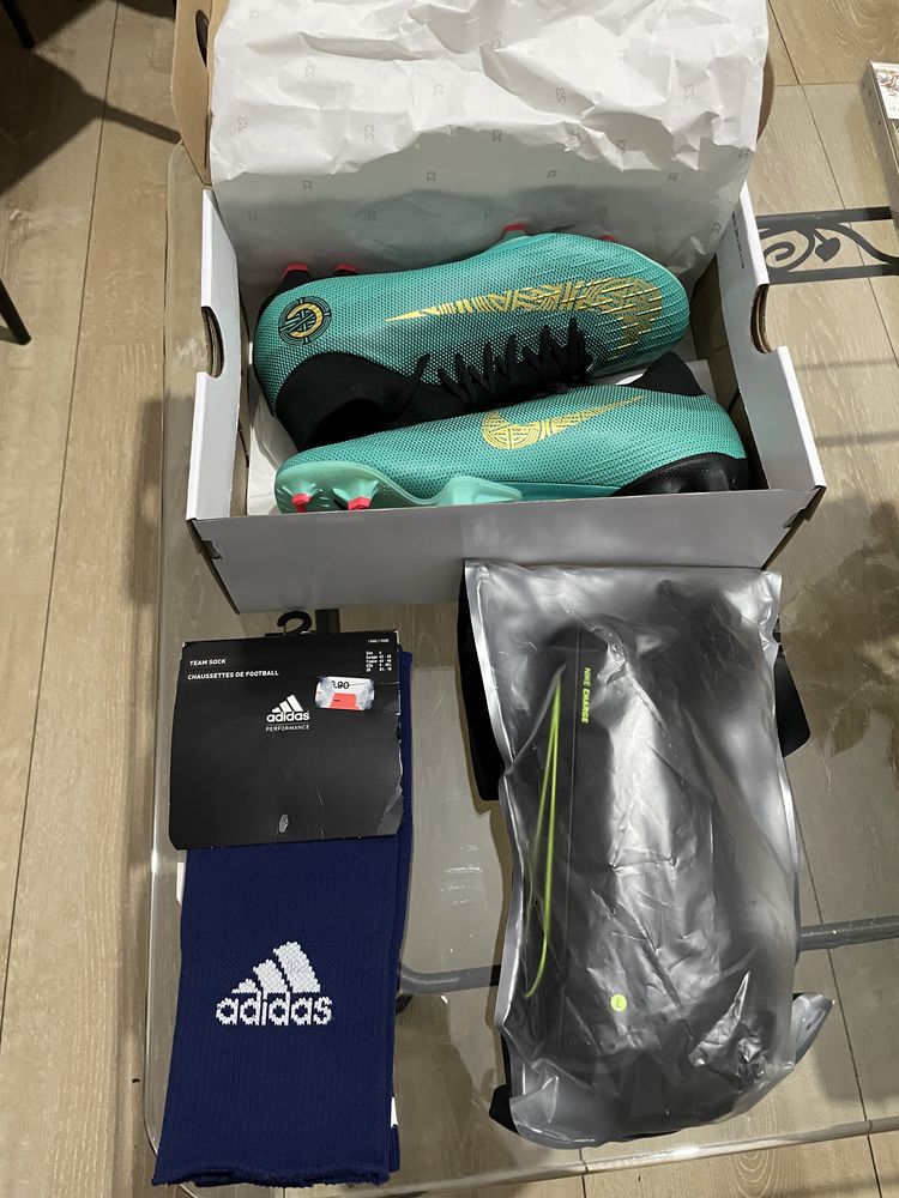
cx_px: 450
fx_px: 900
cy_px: 599
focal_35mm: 26
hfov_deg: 53.1
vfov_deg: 67.3
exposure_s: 1/33
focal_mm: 4.2
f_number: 1.6
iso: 640
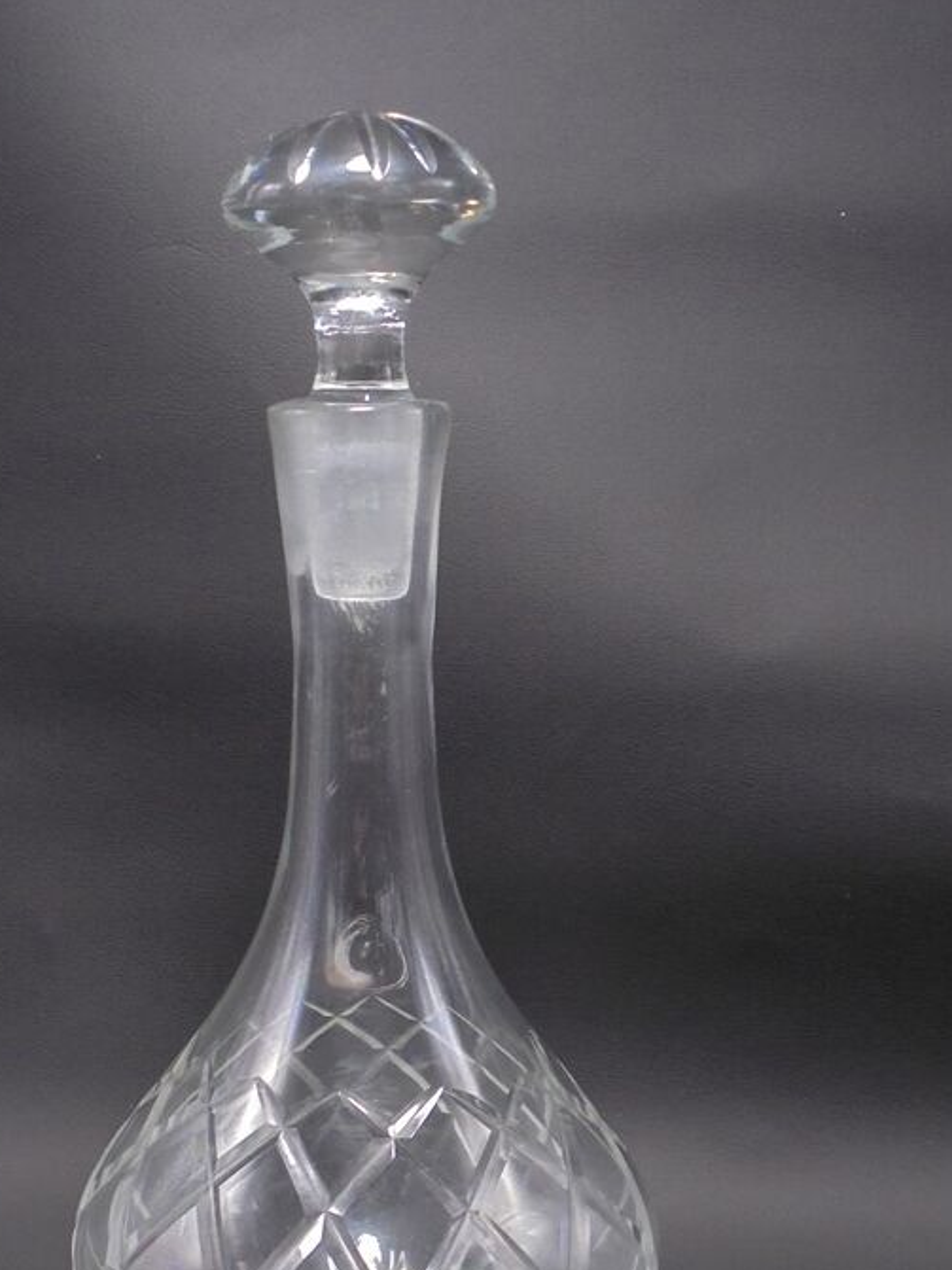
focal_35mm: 51
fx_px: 1871
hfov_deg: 28.5
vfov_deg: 37.3
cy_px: 801
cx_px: 368
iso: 200
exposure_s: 1/30
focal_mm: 6.9
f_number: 4.2
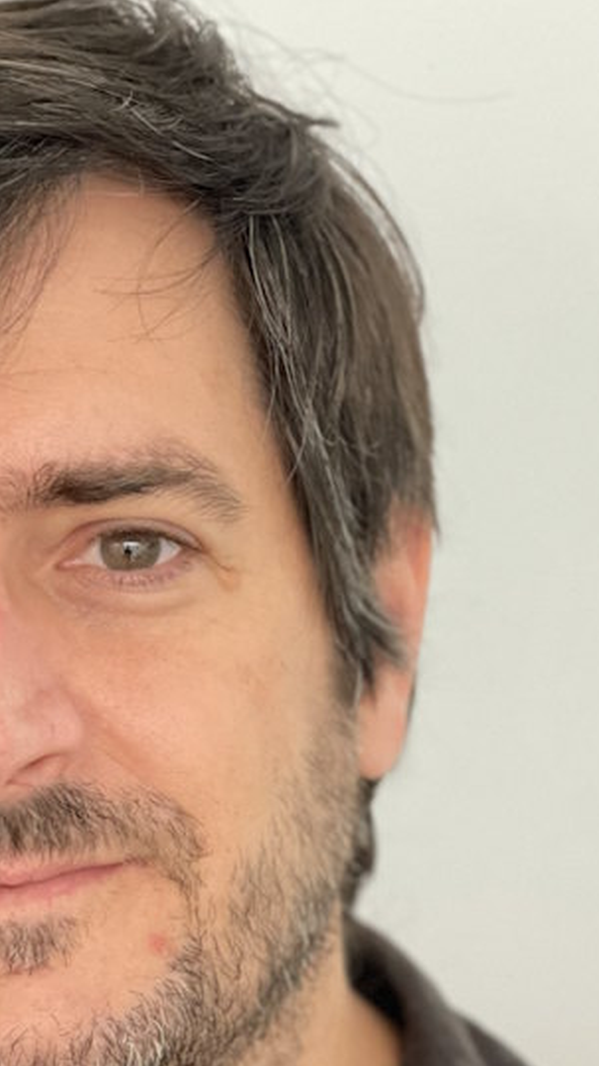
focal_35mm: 112
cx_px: 91
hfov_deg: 10.8
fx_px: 3164
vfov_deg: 18.7
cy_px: 1017
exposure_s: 1/61
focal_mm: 6
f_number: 2
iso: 250
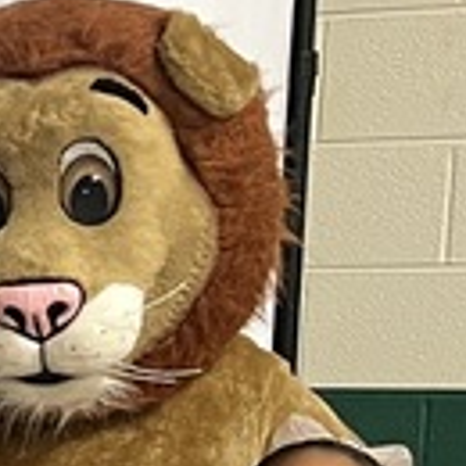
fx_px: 2757
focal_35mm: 181
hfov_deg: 8.3
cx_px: -867
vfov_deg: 9.3
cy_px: 764
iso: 320
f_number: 1.6
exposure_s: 1/60
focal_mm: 5.1
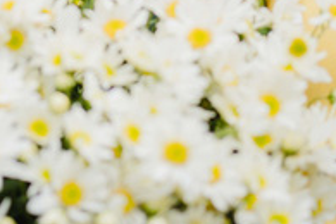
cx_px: 0
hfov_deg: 7.1
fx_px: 2688
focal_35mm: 288
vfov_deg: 4.7
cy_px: -114
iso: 500
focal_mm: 85
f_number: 2.5
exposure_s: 1/2500
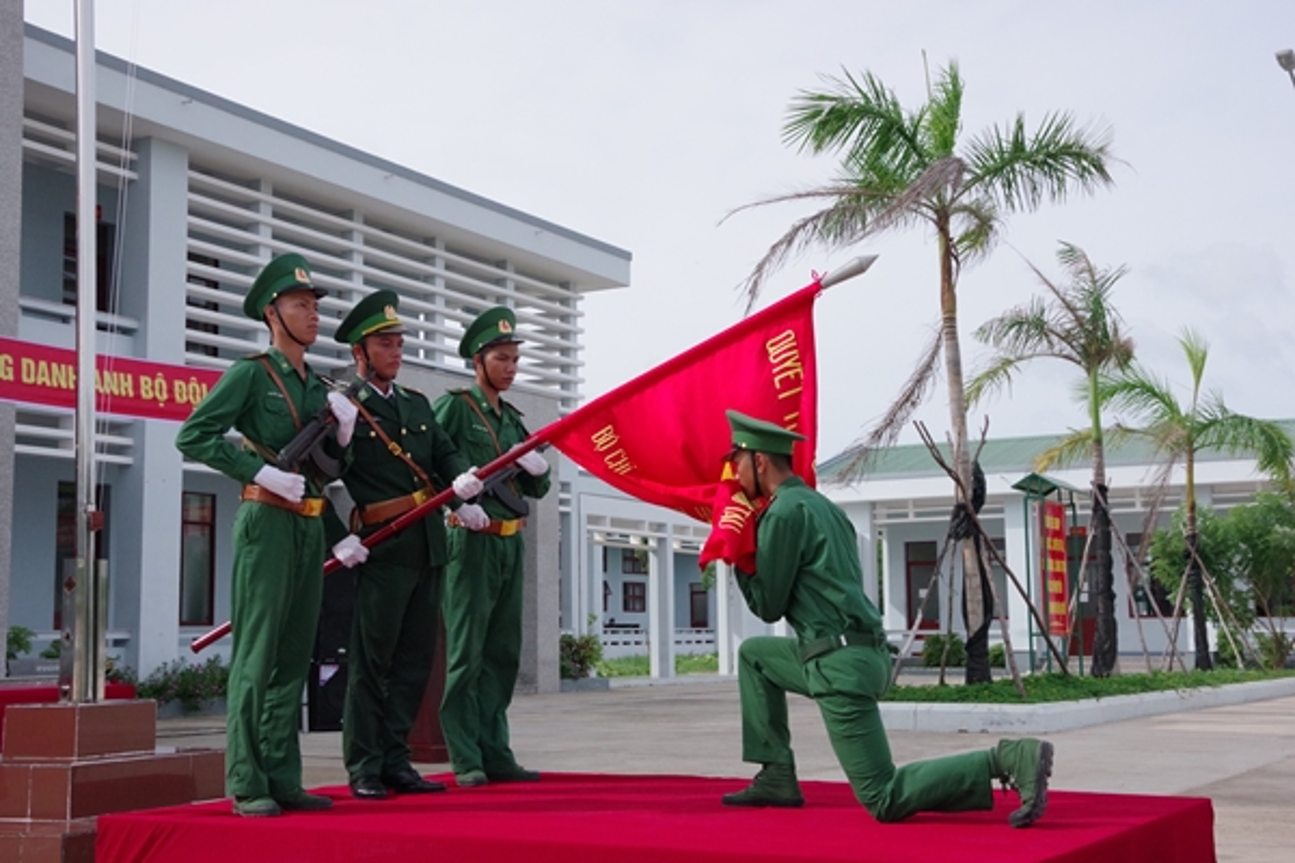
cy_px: 432
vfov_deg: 29.2
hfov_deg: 42.7
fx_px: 1655
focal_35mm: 46
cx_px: 648
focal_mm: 31
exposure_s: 1/3200
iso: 3200
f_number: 10
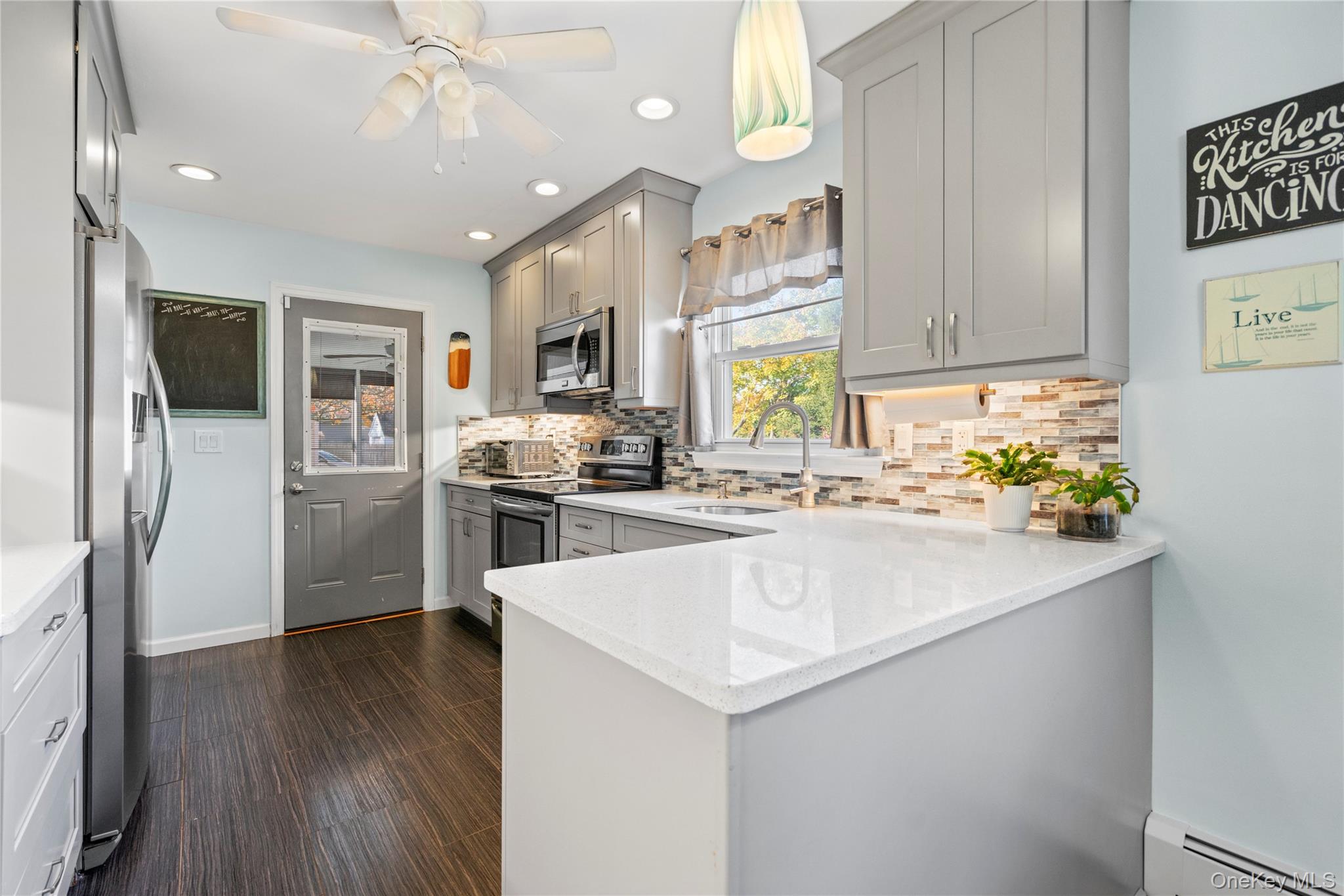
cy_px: 448
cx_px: 672
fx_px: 597
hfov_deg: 96.7
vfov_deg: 73.7
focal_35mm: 16
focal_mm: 16
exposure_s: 1/10
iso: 500
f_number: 5.6
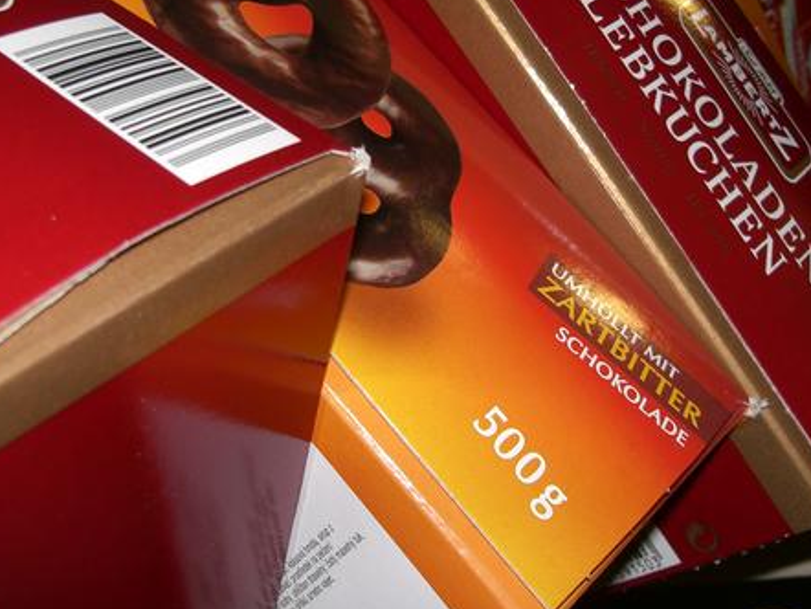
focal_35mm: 55
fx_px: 1289
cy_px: 205
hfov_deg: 34.9
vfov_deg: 26.4
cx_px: 391
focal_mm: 6.3
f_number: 3.1
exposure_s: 1/60
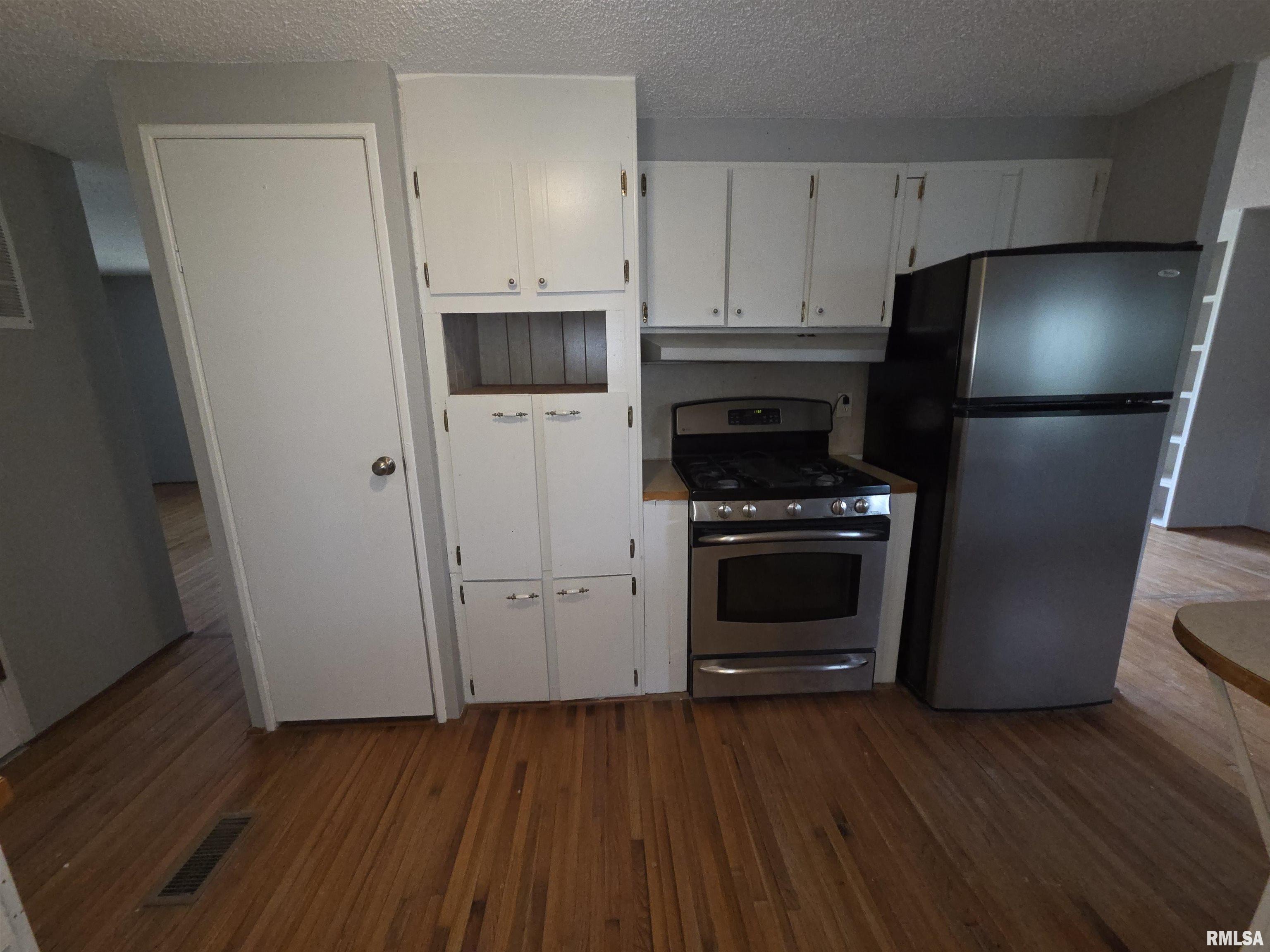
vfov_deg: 89.9
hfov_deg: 106.2
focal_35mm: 13
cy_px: 476
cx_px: 635
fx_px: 477
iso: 320
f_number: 2.2
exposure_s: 1/60
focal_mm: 2.2
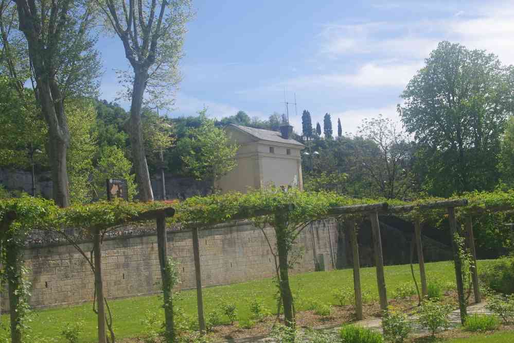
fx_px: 664
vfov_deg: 28.9
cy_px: 172
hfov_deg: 42.3
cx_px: 257
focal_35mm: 46
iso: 200
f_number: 11
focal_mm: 31
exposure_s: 1/100
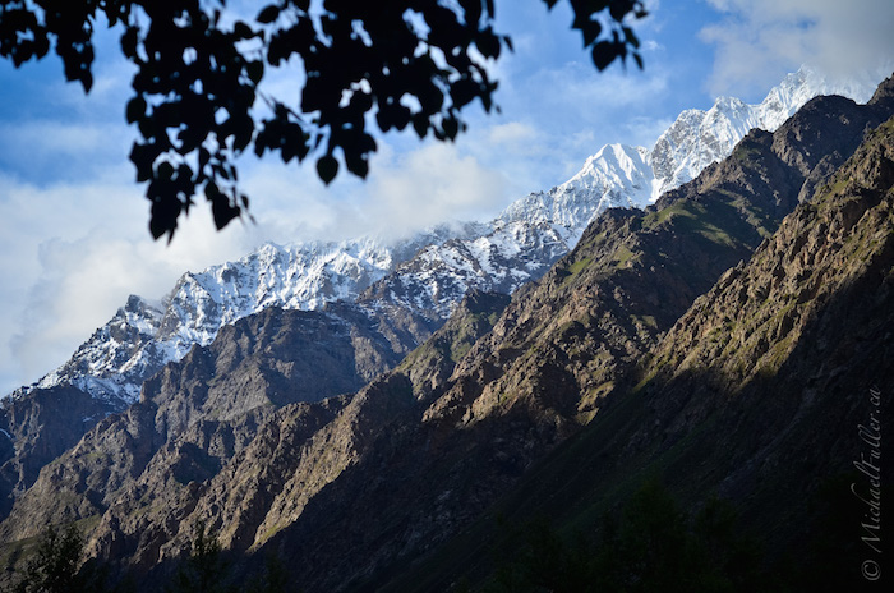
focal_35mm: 75
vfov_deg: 18.1
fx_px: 1859
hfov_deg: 27.0
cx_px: 447
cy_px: 296
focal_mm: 50
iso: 200
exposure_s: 1/1000
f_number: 5.6
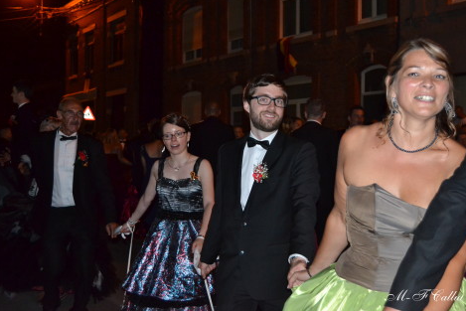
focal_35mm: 43
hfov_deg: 45.4
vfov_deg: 31.2
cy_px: 153
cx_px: 234
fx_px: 557
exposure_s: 1/60
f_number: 4
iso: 3200
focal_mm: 28
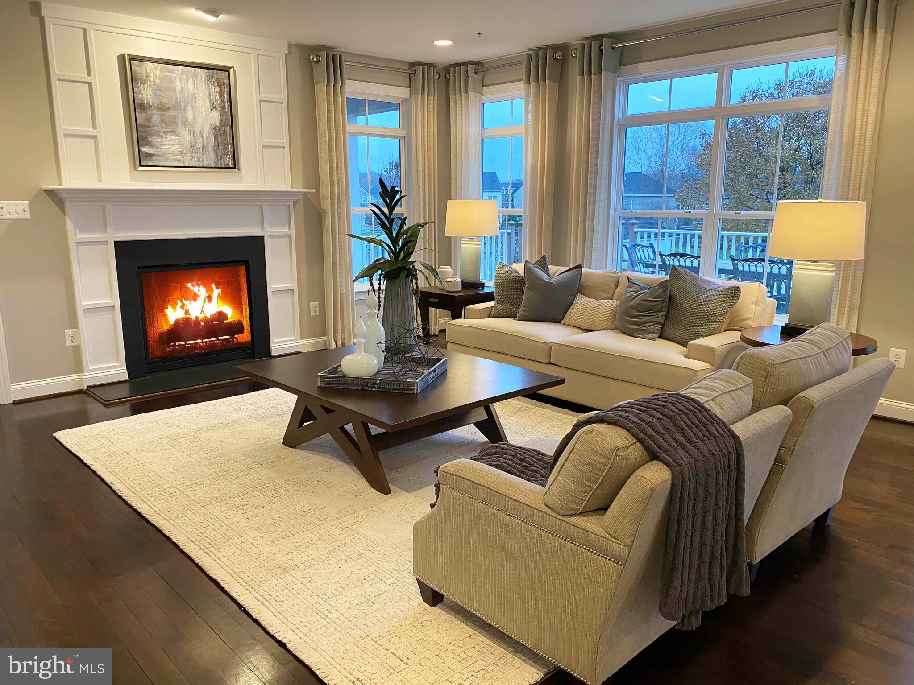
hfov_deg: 67.3
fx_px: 687
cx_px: 457
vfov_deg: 53.1
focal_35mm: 26
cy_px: 342
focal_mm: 4.25
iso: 200
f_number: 1.8
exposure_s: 1/60
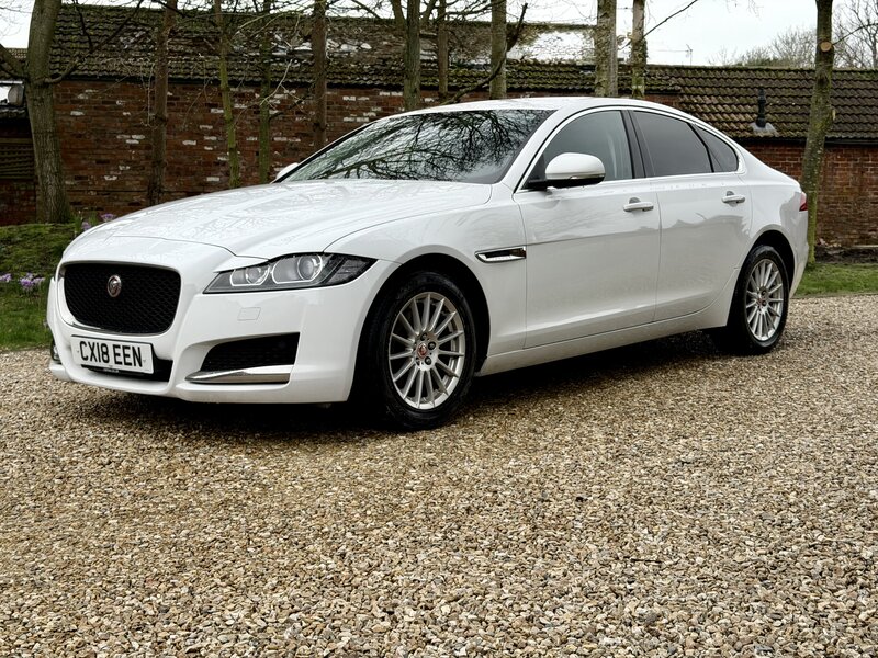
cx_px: 439
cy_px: 329
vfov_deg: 30.3
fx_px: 1217
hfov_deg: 39.7
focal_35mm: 48
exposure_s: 1/1377
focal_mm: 6.76
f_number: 1.78
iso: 64
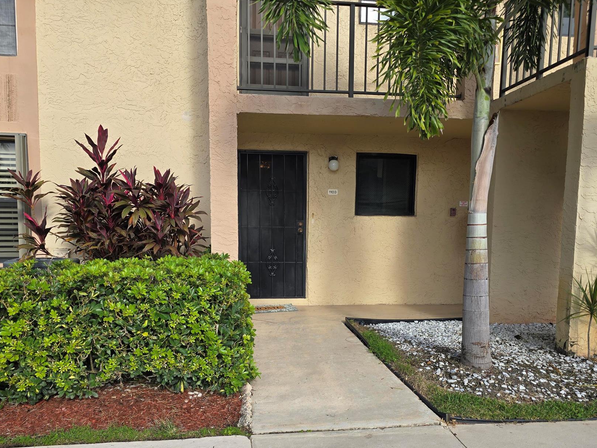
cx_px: 301
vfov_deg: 47.9
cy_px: 274
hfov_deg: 61.7
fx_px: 500
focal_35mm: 29
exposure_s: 1/490
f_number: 1.7
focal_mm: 6.3
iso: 12
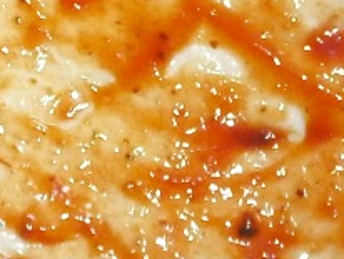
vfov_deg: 10.3
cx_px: 247
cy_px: -289
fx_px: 1303
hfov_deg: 15.0
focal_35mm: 131
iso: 400
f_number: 2.9
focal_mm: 4.8
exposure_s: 1/30
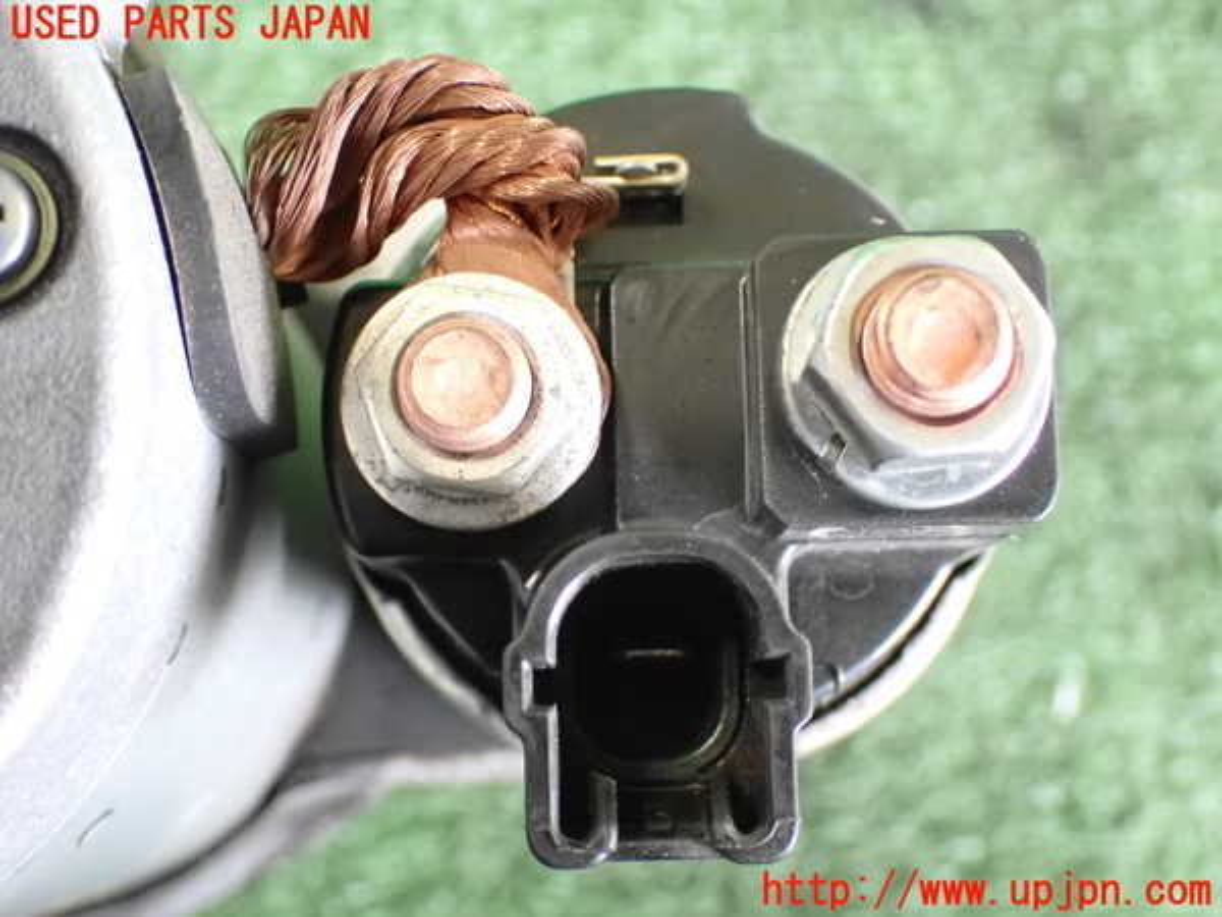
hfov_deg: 35.5
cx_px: 611
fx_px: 1906
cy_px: 458
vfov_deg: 27.0
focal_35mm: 54
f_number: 3.3
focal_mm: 9.65
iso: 2000
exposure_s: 1/50
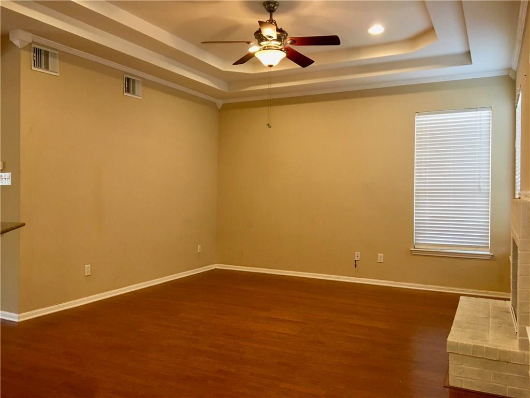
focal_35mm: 29
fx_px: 444
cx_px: 265
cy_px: 199
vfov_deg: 48.2
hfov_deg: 61.7
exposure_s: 1/30
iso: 125
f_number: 2.2
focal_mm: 4.15
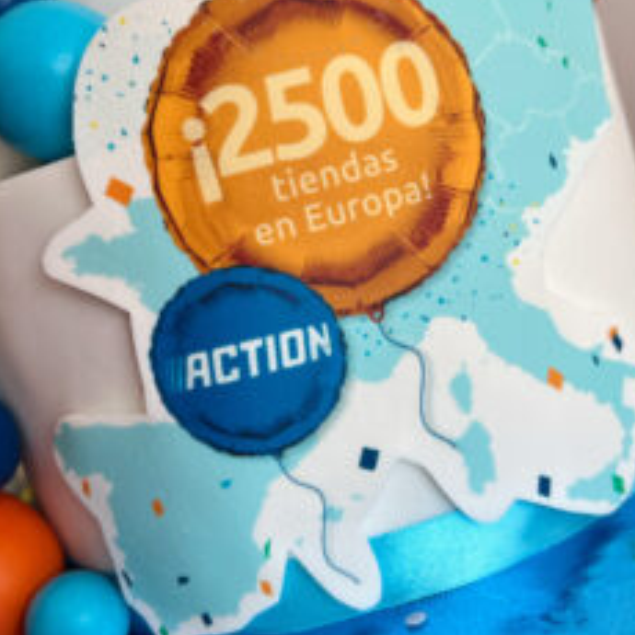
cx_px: 305
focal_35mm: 43
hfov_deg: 39.2
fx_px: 892
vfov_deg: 39.1
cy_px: 289
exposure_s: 1/266
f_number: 1.5
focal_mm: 5.7
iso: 40
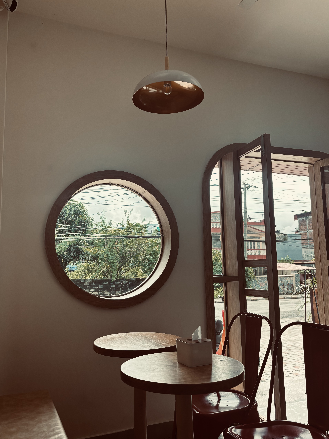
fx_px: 367
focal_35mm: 29
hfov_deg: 48.2
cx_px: 148
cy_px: 222
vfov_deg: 61.7
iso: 50
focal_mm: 5.96
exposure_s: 1/528
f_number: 1.6
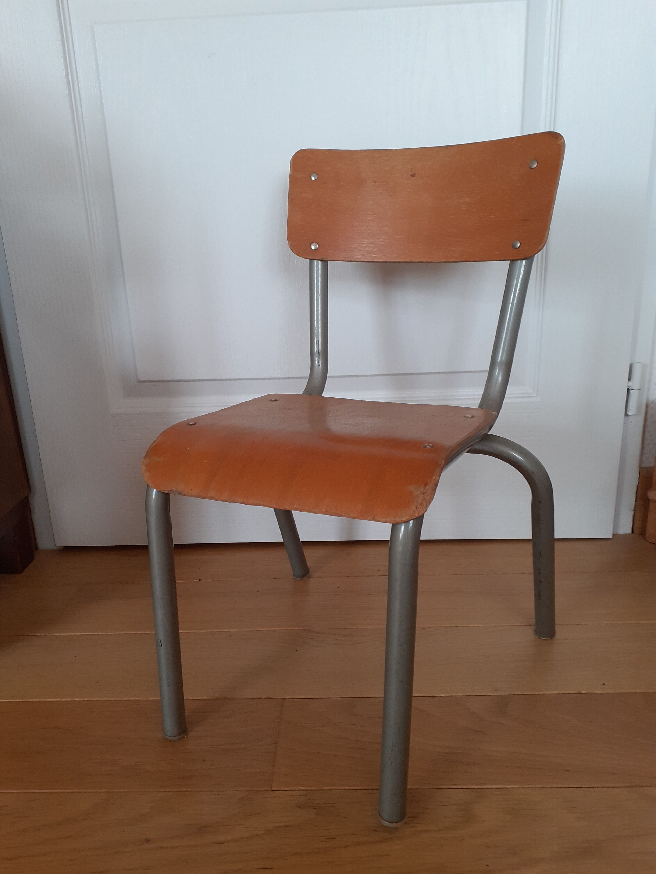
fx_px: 682
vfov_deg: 65.3
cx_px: 328
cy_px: 437
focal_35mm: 27
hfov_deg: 51.4
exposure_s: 1/100
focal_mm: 3.6
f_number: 1.9
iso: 80
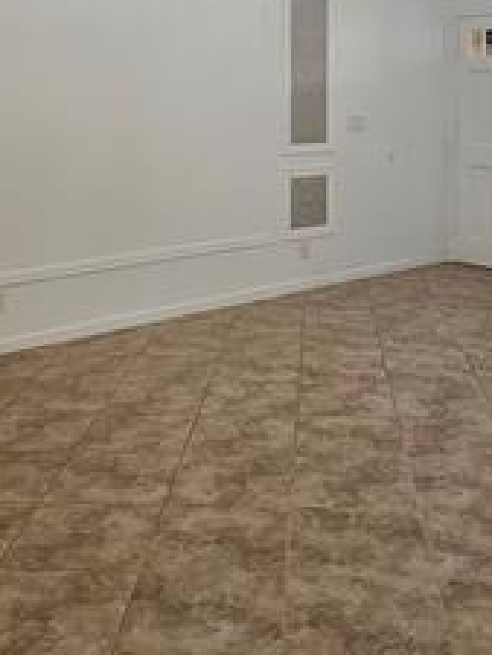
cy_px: 119
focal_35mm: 49
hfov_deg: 29.7
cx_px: 265
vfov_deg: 37.3
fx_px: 928
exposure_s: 1/120
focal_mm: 6.3
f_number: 1.7
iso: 125
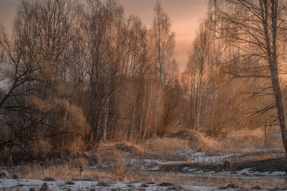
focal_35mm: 103
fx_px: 821
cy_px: 96
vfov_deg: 13.3
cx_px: 144
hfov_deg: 19.8
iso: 400
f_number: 11
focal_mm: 68.7
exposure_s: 1/45
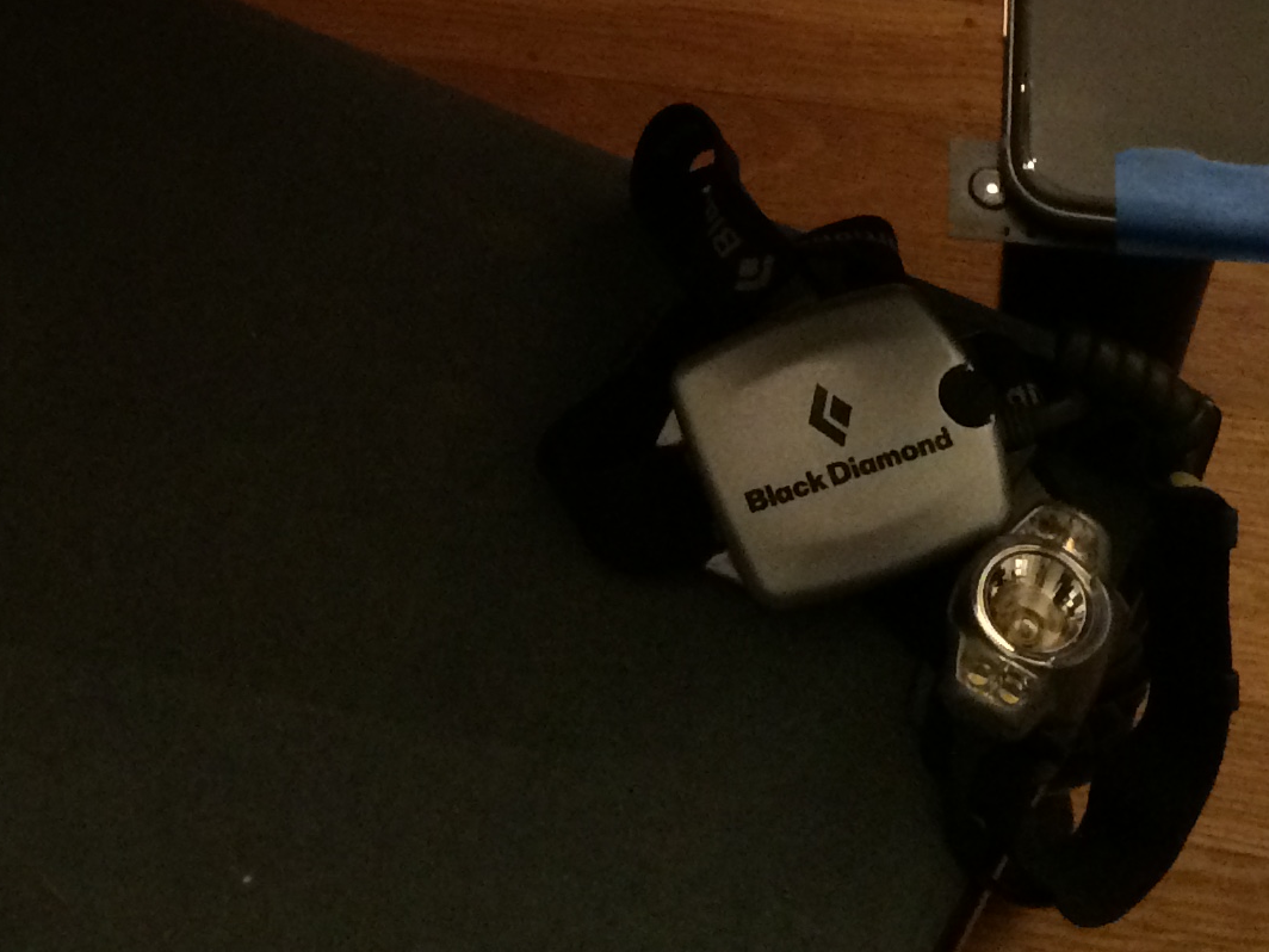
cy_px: -460
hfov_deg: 21.3
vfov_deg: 15.4
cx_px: 42
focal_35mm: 89
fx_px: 3263
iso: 200
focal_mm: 4.15
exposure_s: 1/30
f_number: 2.2
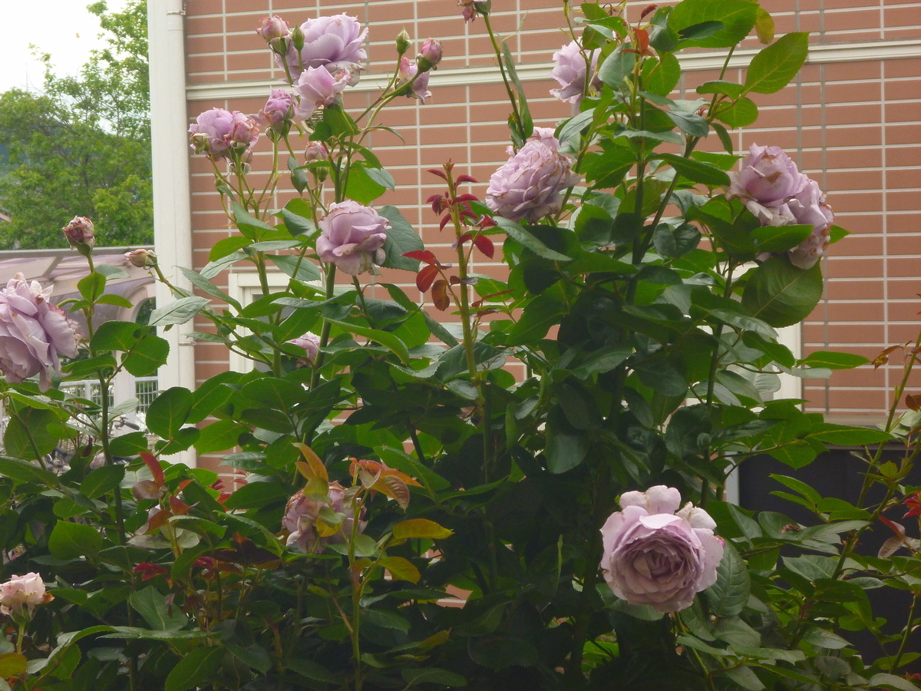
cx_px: 460
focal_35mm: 98
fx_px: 2607
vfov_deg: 15.1
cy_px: 346
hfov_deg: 20.0
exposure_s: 1/80
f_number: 5.7
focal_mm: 17.4
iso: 160
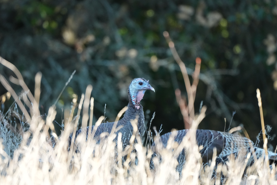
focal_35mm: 541
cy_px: 88
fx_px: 4162
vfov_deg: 2.5
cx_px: 129
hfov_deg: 3.8
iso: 4000
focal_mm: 400
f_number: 6.3
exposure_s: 1/800
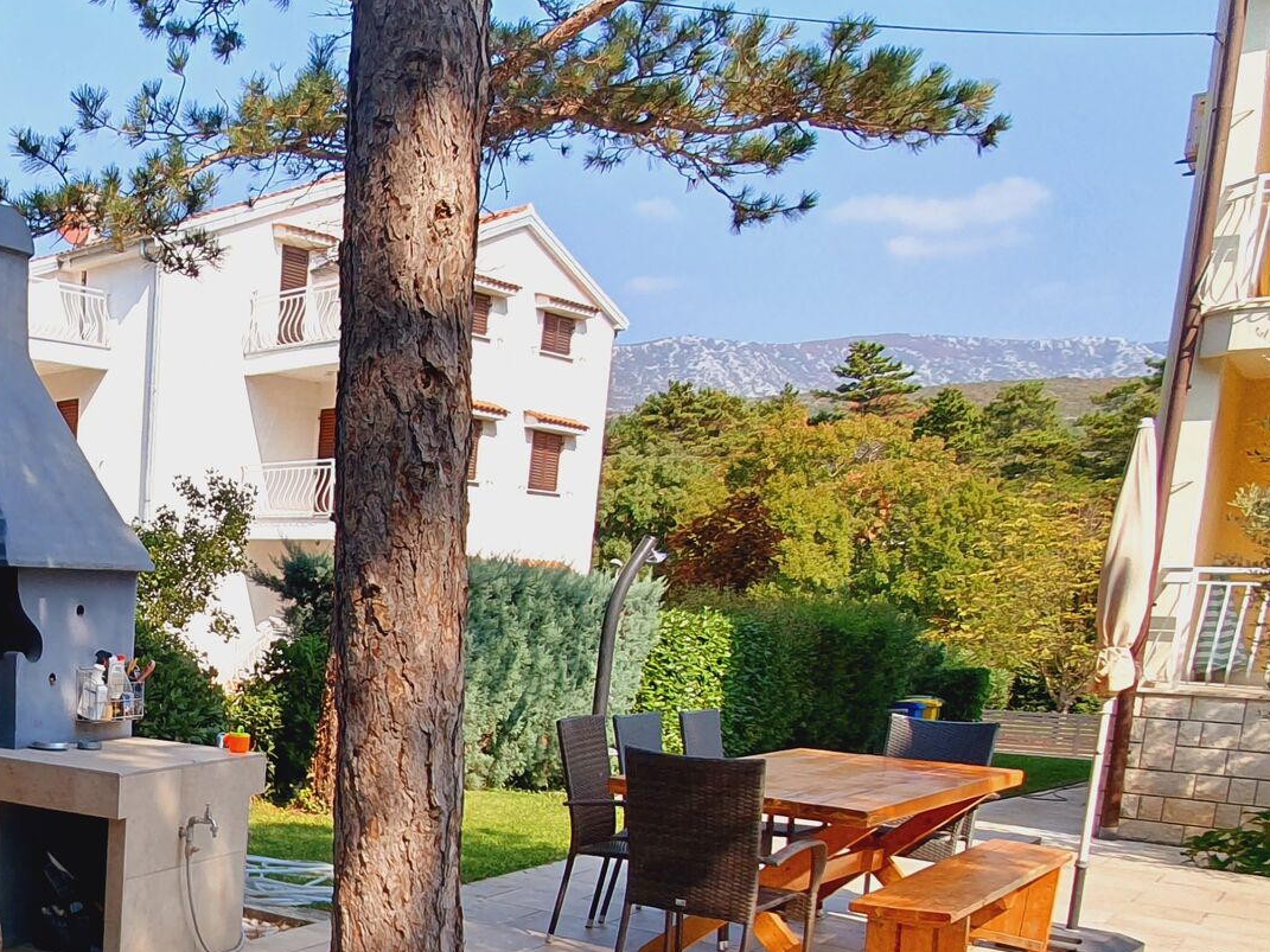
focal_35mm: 34
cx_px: 32
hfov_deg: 46.3
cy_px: 817
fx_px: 1247
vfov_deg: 39.4
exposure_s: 1/456
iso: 50
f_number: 2.2
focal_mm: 1.8
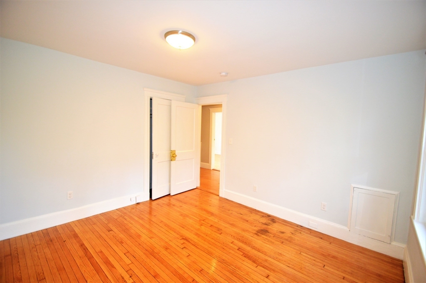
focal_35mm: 15
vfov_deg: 77.2
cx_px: 213
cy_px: 142
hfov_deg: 100.4
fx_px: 177
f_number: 4
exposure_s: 1/60
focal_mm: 10
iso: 400
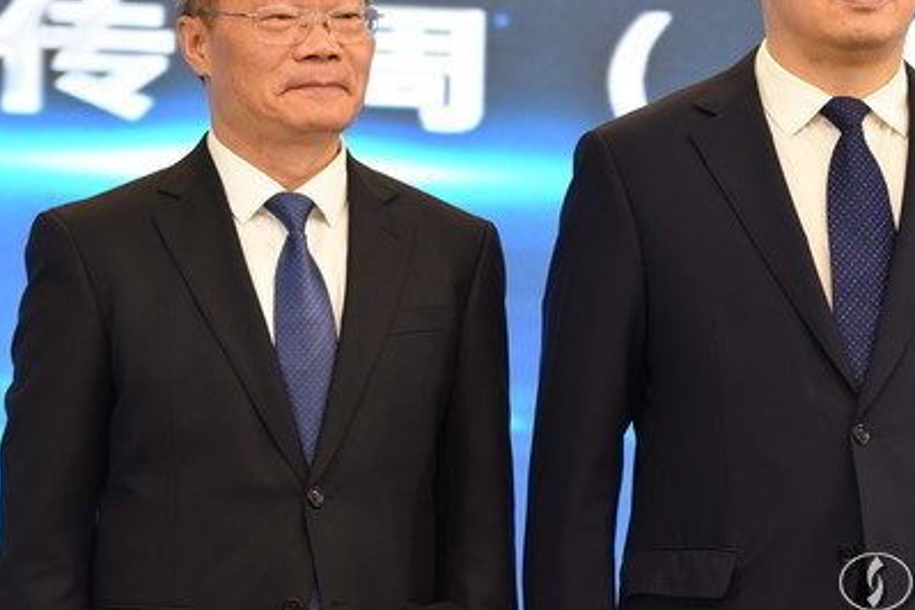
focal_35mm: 301
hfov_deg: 6.8
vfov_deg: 4.6
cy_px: 193
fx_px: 7650
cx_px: 553
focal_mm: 200
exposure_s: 1/60
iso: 1250
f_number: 5.6
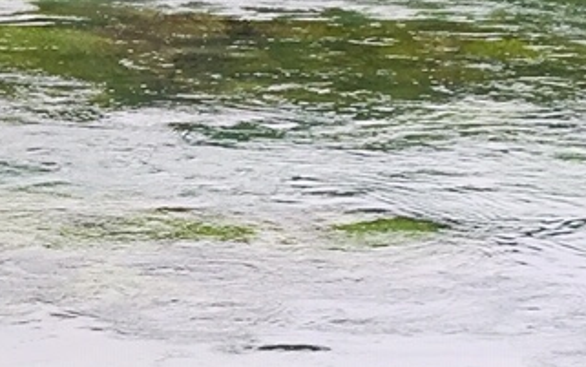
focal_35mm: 193
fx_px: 3084
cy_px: 194
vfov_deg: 6.8
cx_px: -539
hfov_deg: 10.1
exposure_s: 1/108
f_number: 2.2
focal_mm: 4.15
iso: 25
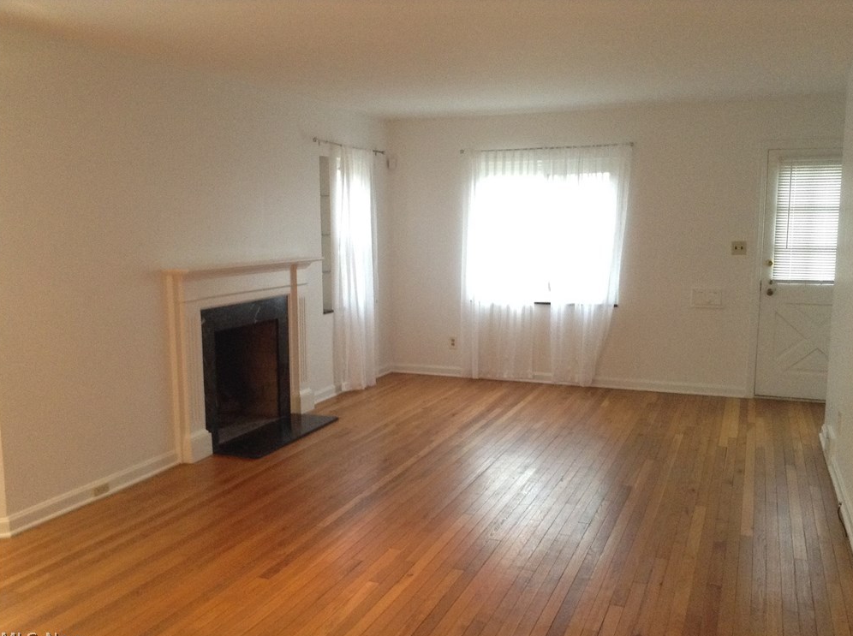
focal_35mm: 34
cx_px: 435
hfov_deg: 54.0
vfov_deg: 41.7
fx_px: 836
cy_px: 326
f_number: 2.4
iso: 200
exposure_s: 1/24
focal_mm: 3.3
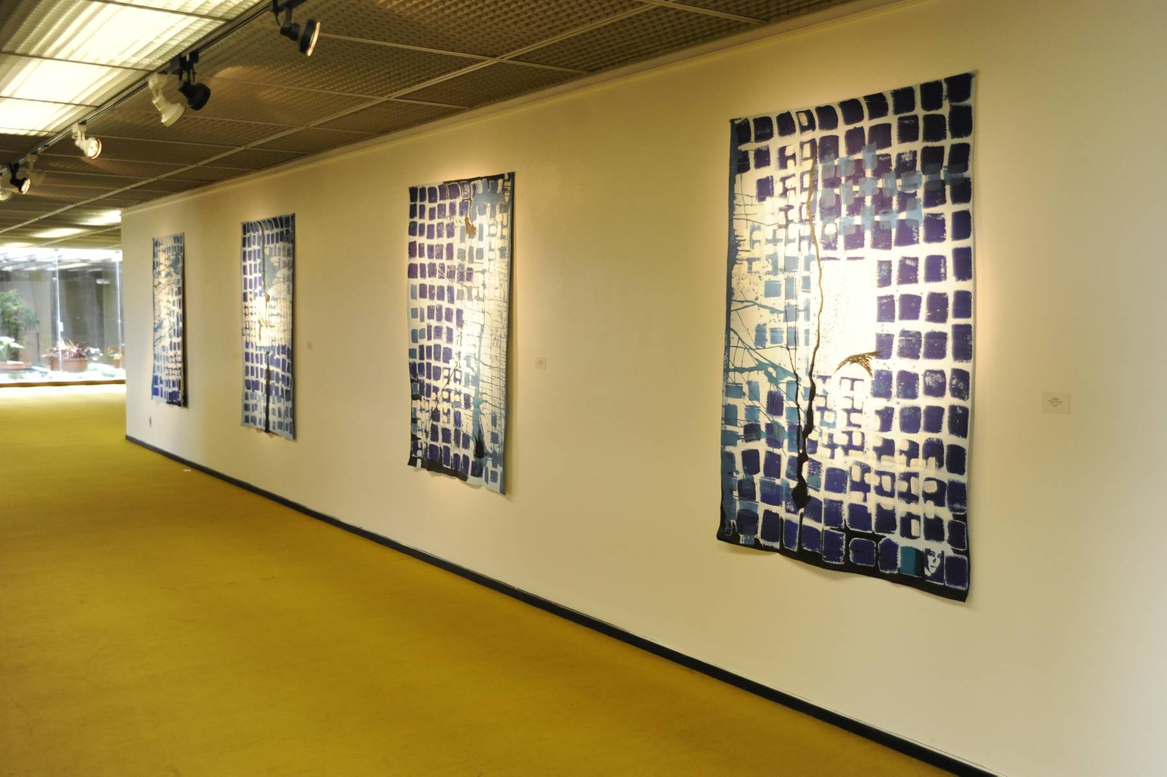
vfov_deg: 37.8
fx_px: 1134
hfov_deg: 54.4
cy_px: 388
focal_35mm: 35
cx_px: 584
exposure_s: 1/160
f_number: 3.2
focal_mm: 35
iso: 2000
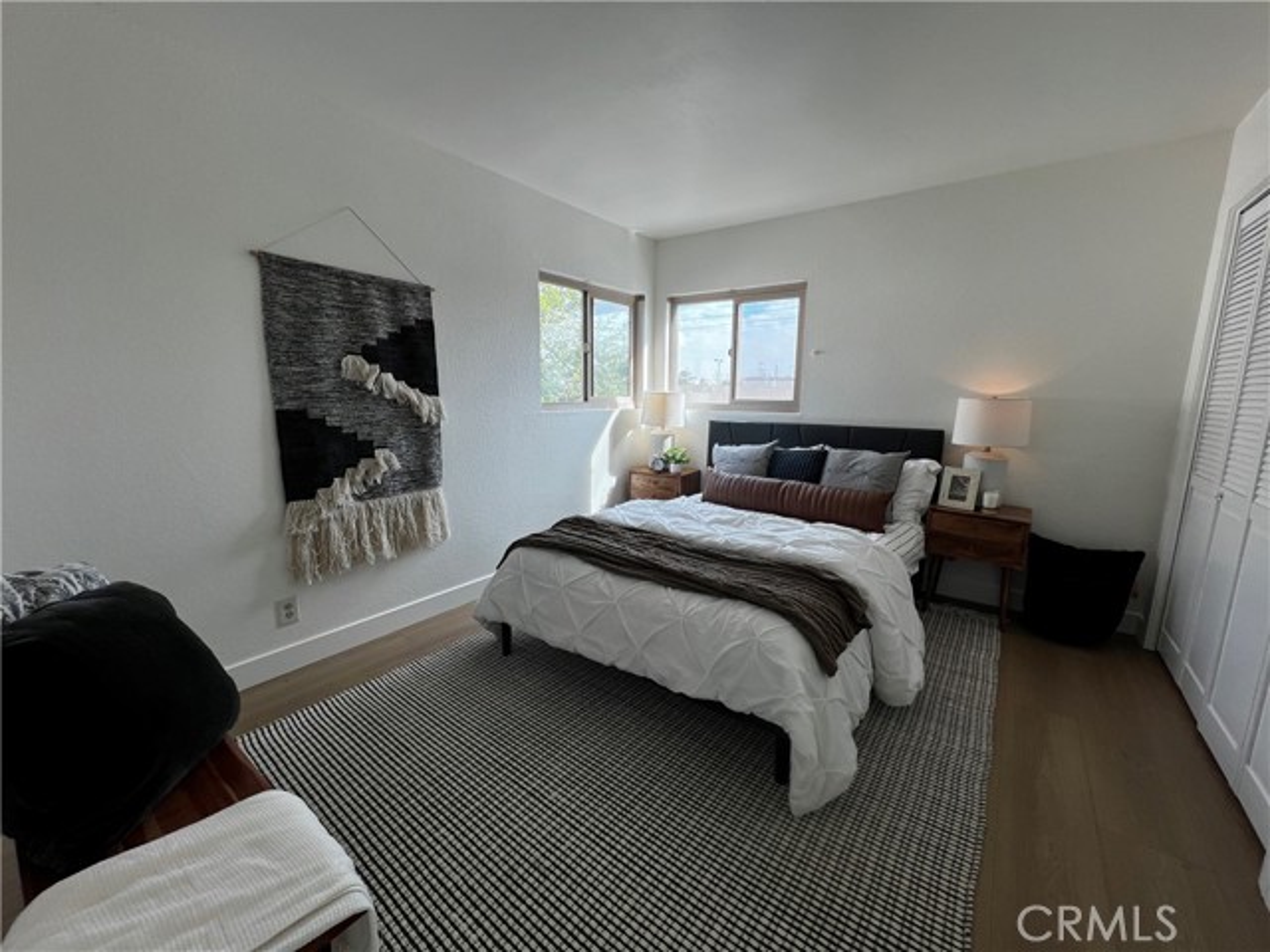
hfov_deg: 106.2
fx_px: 477
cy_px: 476
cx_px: 635
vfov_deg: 89.9
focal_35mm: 13
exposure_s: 1/171
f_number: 1.8
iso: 32
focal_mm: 1.57
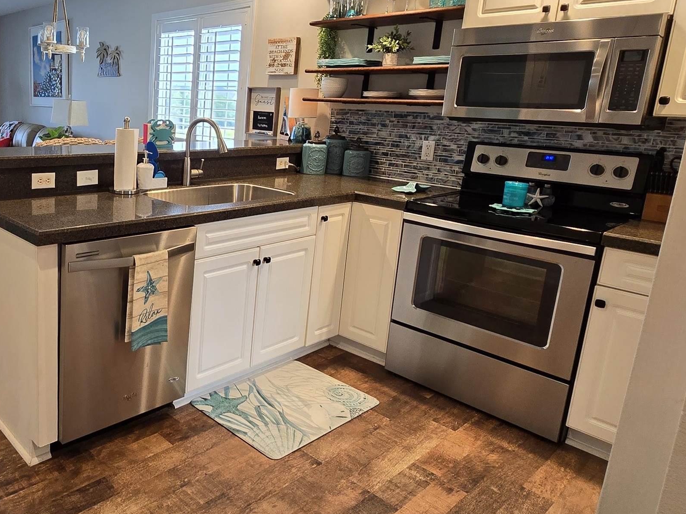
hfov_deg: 63.8
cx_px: 145
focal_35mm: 25
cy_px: 202
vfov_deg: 54.4
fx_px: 495
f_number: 2.2
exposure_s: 1/60
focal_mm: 2.2
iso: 125
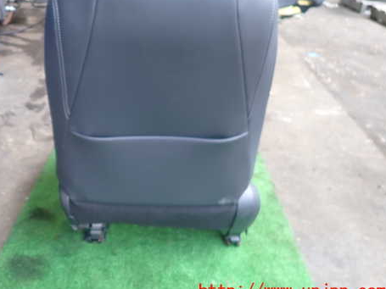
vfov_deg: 42.7
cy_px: 112
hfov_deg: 54.5
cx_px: 136
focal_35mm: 33
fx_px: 368
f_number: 2
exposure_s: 1/50
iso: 200
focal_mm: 4.5
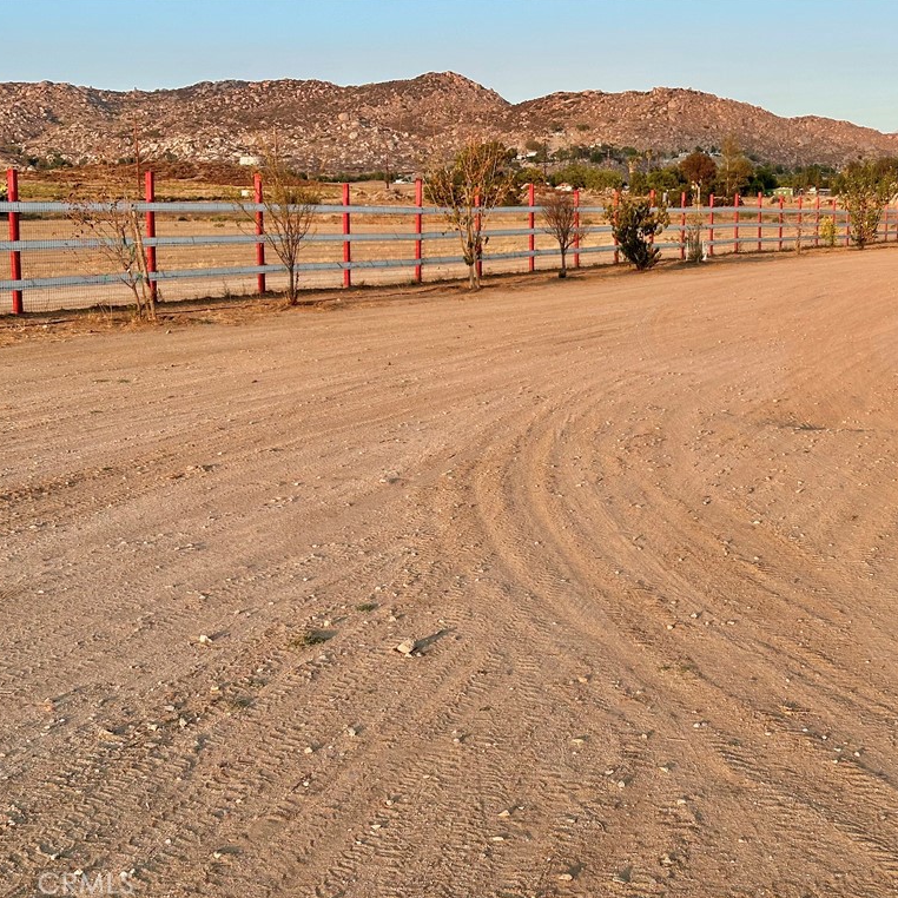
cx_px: 531
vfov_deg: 30.0
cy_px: 448
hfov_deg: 30.0
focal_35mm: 57
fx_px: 1673
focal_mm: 6.86
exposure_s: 1/1695
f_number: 1.78
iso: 64
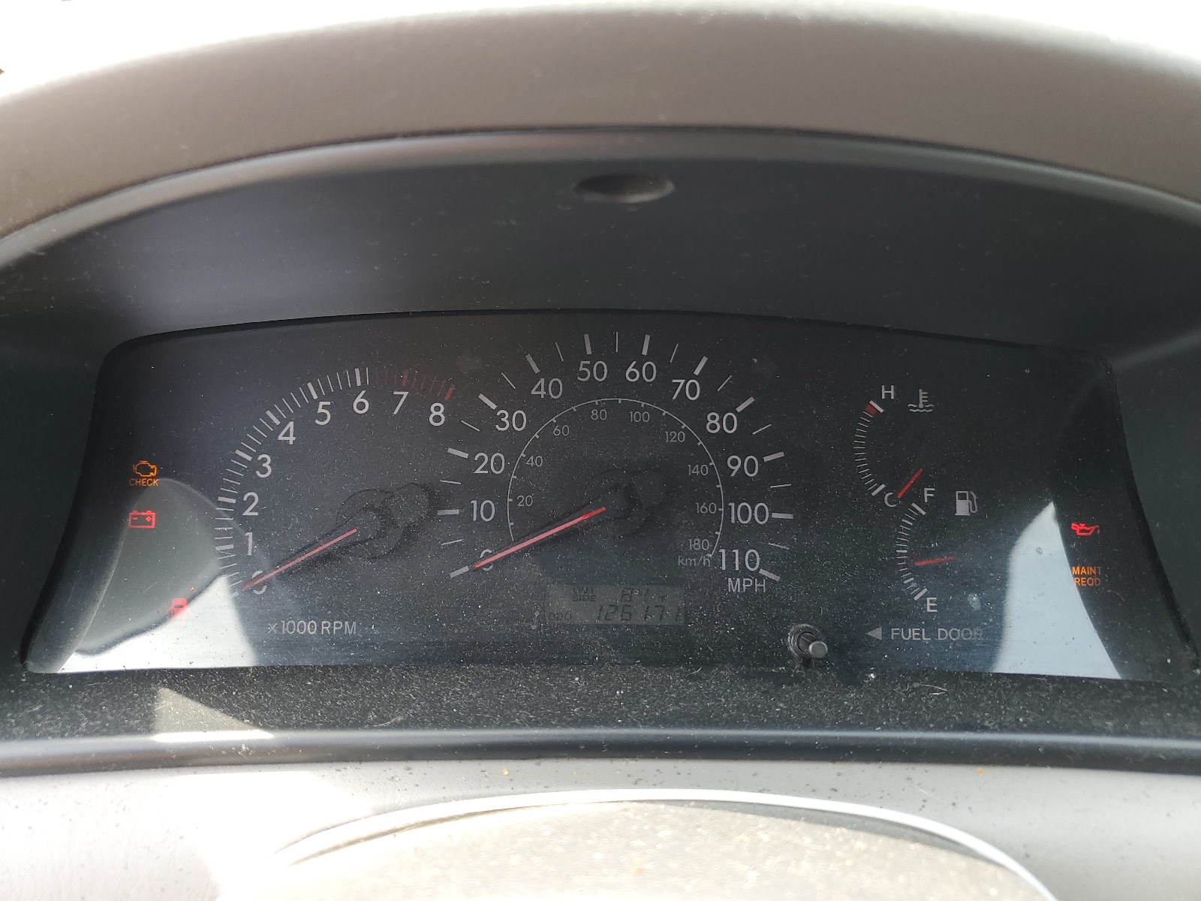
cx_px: 600
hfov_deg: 67.3
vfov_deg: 53.1
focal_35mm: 26
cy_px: 450
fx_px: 902
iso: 50
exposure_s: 1/182
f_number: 1.5
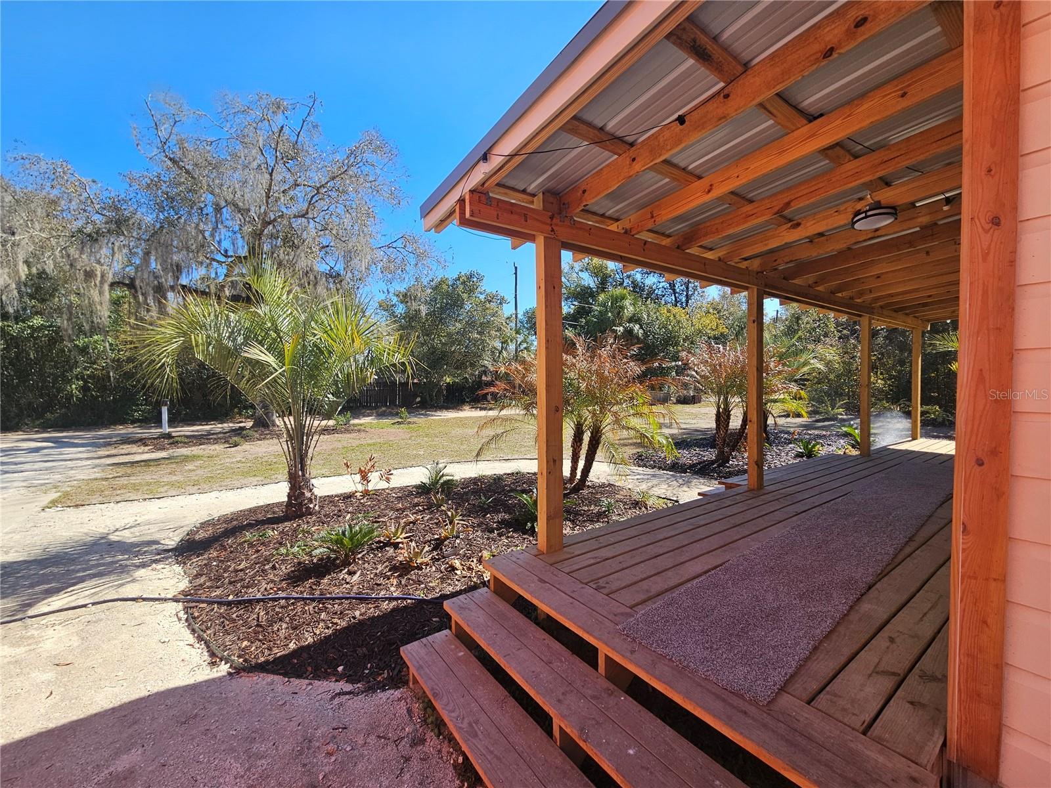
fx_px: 395
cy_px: 394
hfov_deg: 106.2
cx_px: 526
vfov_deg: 89.9
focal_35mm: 13
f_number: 2.2
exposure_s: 1/1019
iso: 50
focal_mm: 2.2
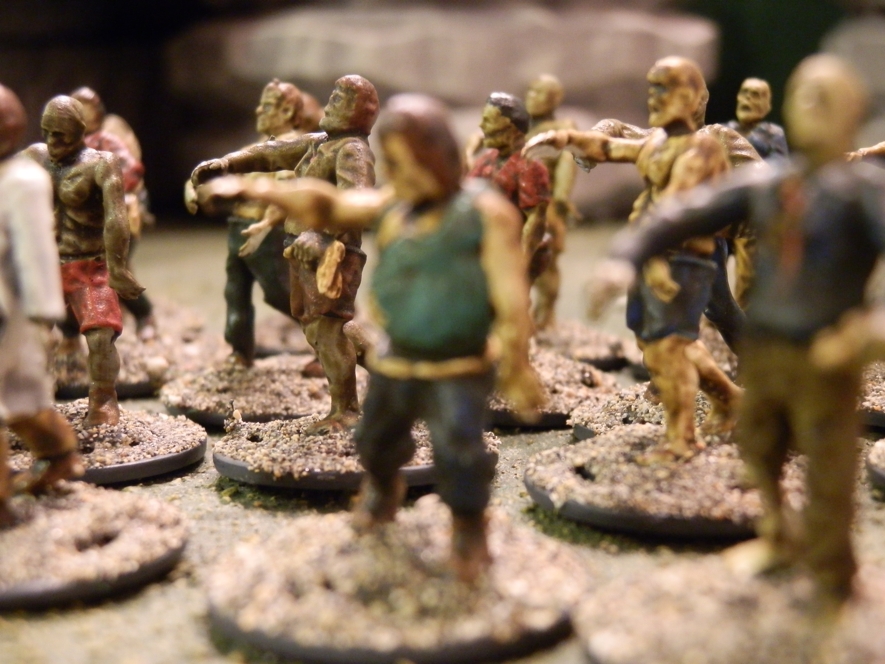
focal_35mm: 61
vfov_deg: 24.0
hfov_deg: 31.7
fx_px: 1560
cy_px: 332
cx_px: 442
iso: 400
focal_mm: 10.99
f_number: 3.7
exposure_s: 1/8
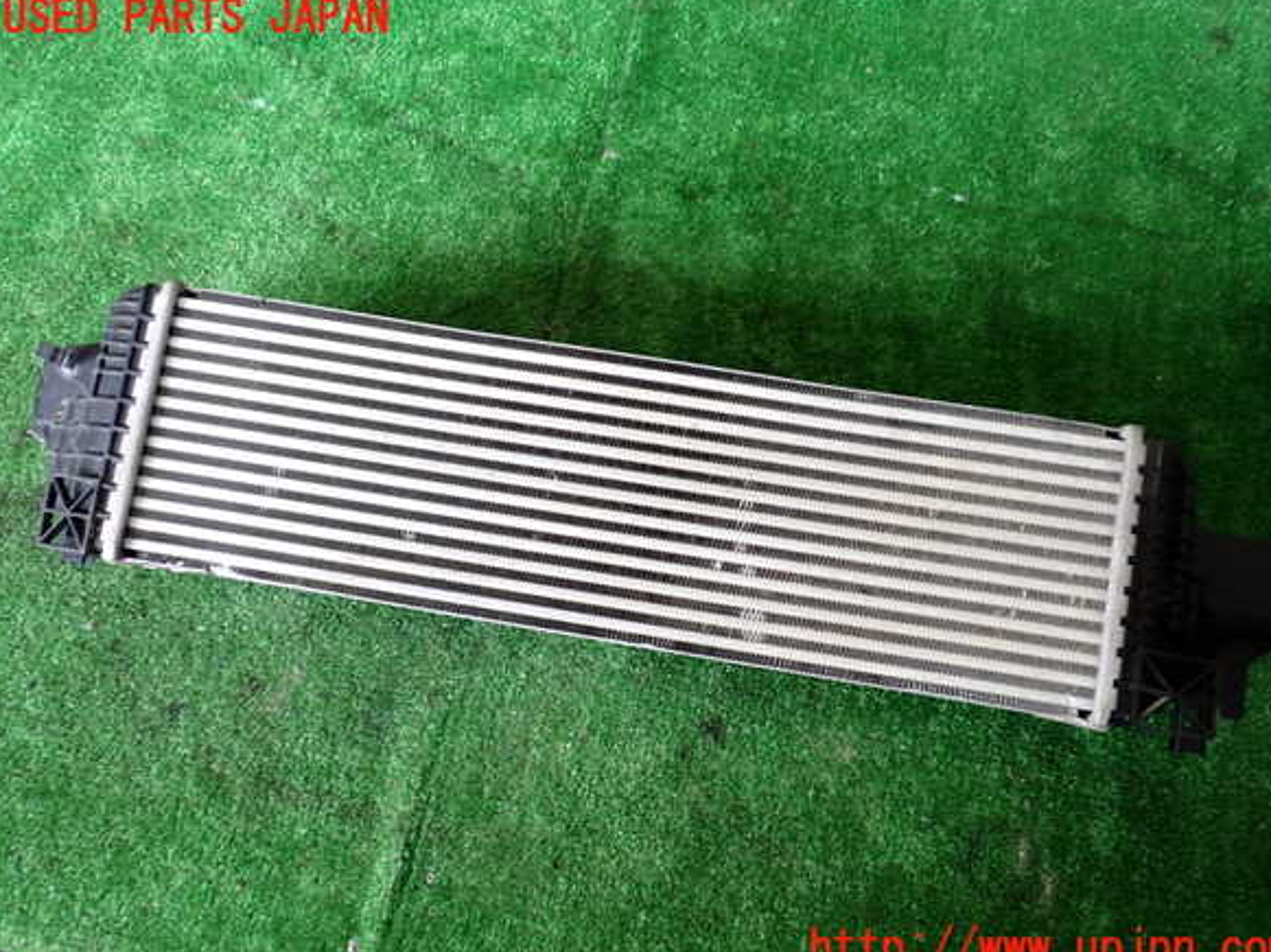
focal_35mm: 31
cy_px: 484
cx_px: 648
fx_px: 1138
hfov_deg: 58.4
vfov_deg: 45.4
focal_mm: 5.4
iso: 200
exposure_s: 1/50
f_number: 2.3
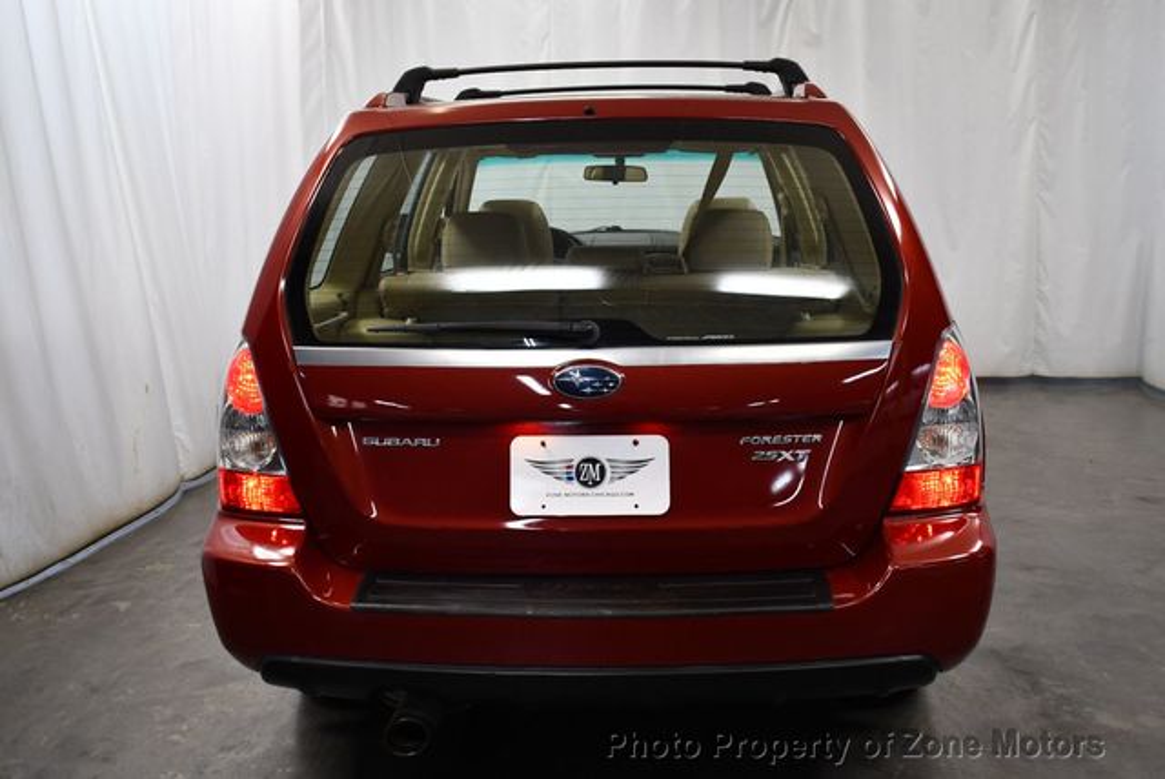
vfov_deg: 36.9
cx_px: 582
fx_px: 1166
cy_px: 390
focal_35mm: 36
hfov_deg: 53.1
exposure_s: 1/160
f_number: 3.5
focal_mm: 18
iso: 800
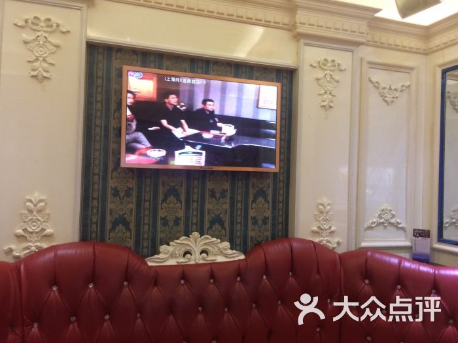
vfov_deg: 48.2
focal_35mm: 29
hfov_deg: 61.7
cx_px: 229
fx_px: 384
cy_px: 172
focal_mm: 4.15
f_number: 2.2
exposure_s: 1/20
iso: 320
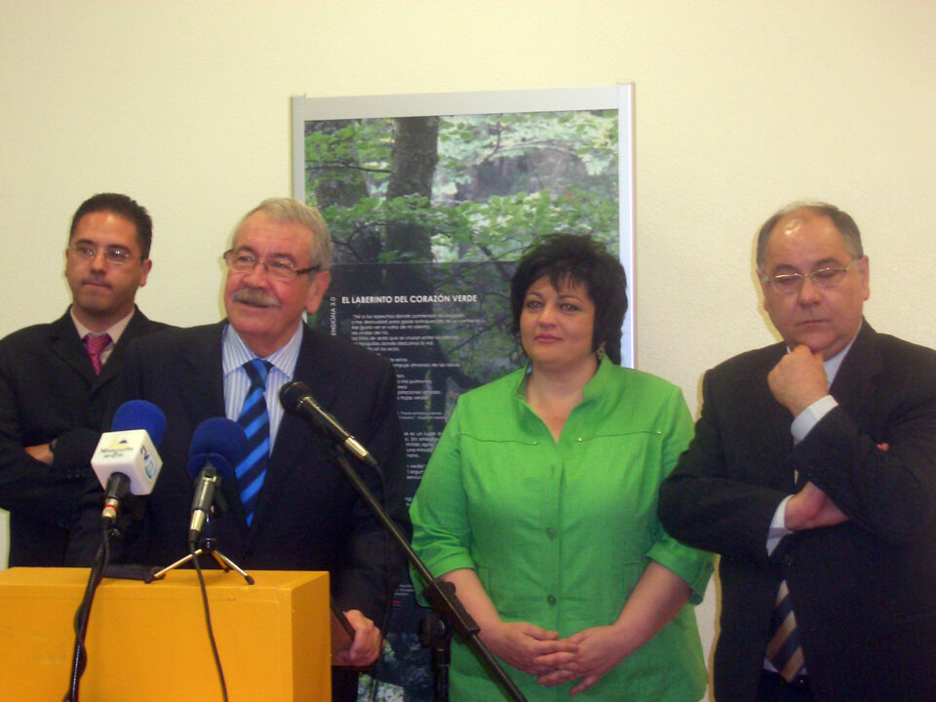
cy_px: 351
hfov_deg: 26.3
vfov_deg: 19.9
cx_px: 468
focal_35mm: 74
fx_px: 2001
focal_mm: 12.2
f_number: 3.9
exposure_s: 1/40
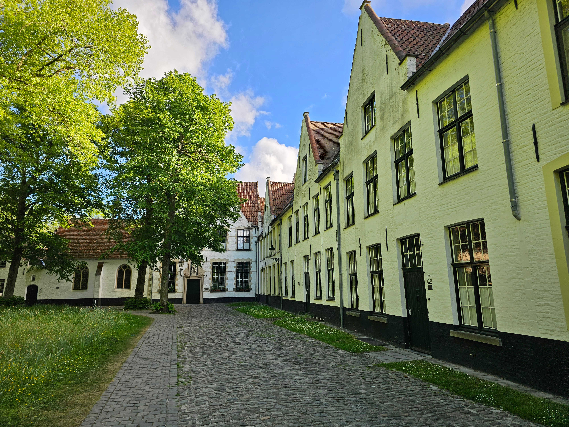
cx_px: 284
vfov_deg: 58.9
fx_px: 378
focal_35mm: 23
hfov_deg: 73.9
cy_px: 214
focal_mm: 6.3
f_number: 1.7
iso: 10
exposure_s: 1/205
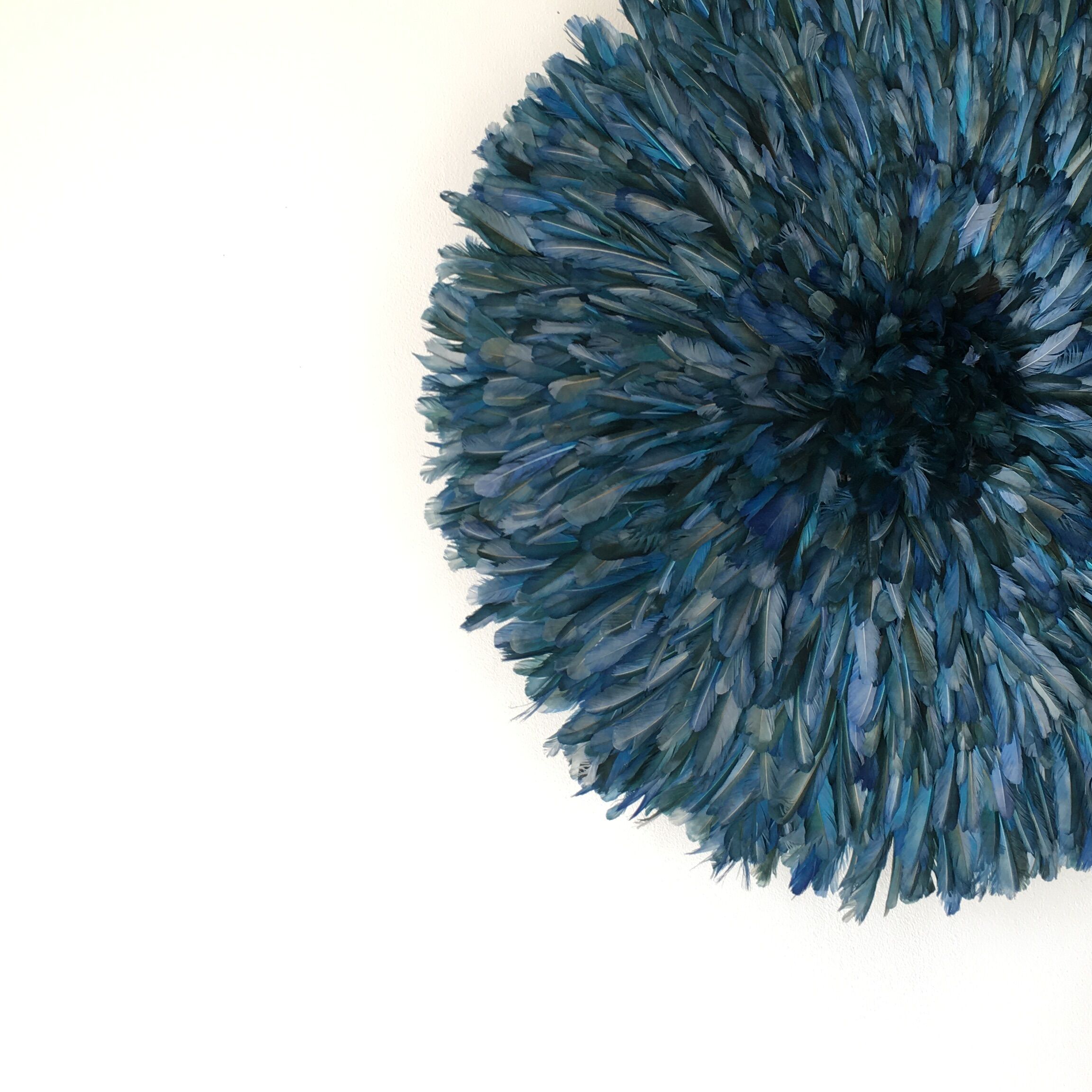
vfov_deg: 37.4
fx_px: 1606
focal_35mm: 45
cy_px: 437
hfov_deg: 37.5
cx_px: 600
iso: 25
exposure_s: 1/33
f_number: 2.2
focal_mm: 4.15
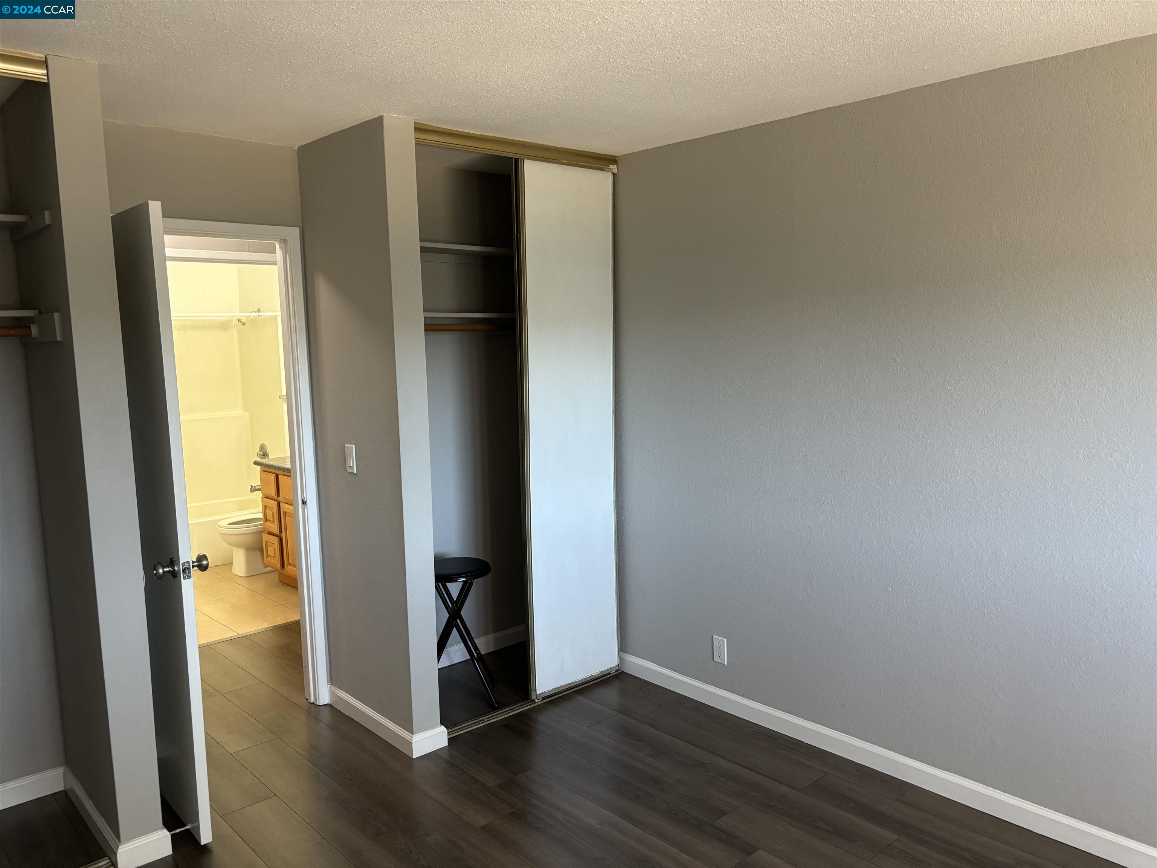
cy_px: 434
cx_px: 578
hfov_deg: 67.3
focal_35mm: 26
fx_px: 869
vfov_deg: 53.1
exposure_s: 1/60
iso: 160
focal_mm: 5.96
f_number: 1.6
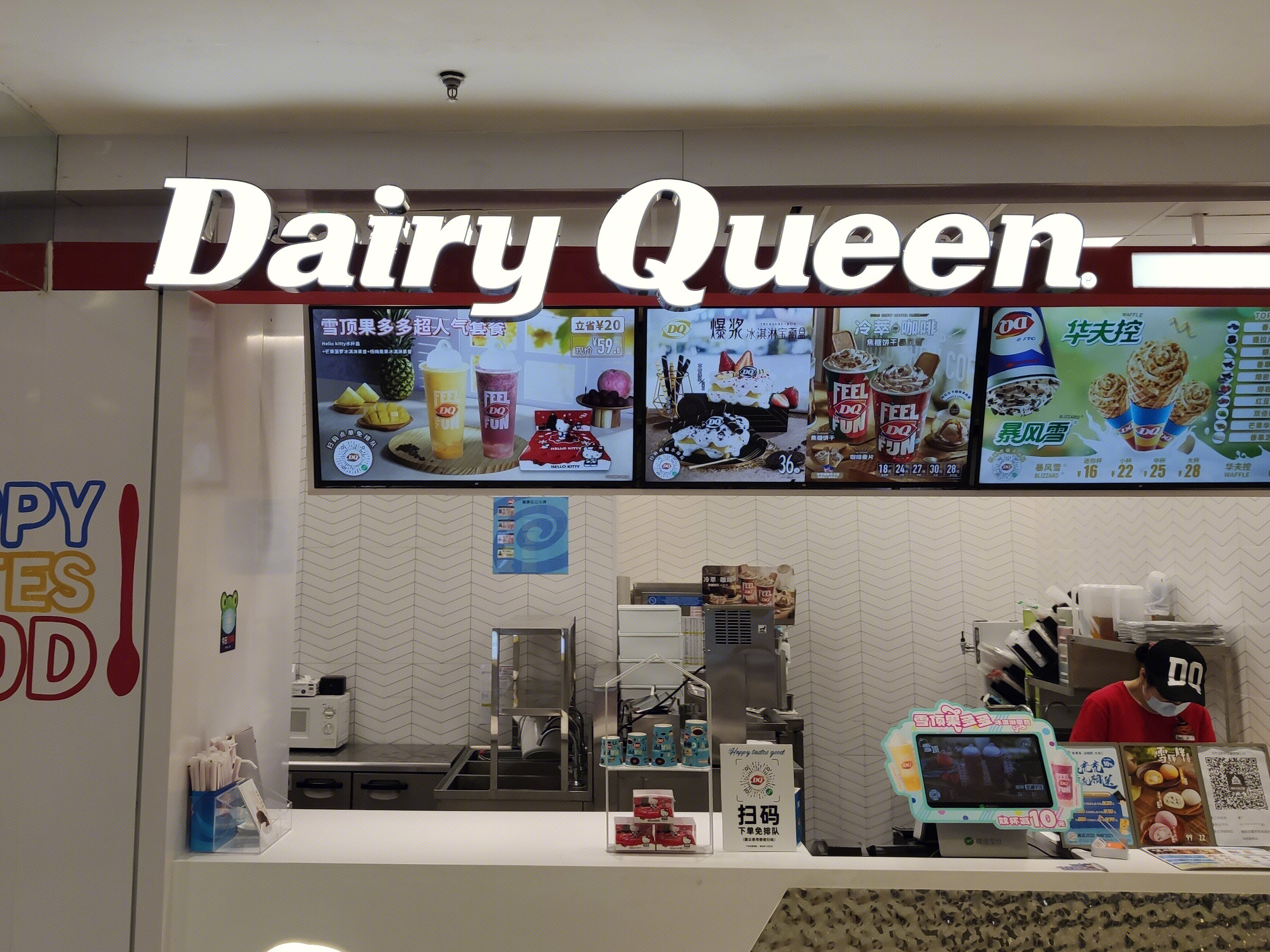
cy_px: 375
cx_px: 541
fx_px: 1284
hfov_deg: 52.4
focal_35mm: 35
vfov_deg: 40.5
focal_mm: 4.75
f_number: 1.75
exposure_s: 1/100
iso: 120
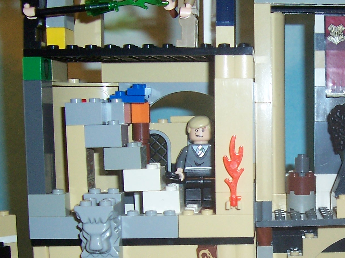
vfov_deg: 20.5
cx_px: 339
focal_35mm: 71
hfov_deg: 26.1
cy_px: 202
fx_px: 707
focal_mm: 5.6
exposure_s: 1/60
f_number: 2.7
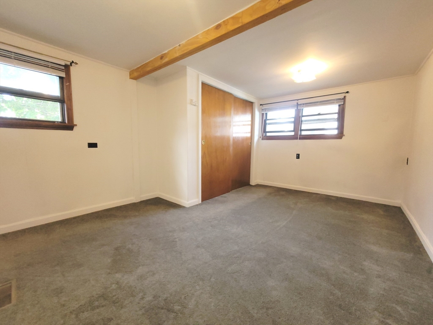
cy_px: 162
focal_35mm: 13
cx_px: 216
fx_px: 163
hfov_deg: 106.2
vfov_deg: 89.9
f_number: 2.2
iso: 320
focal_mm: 2.2
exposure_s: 1/60
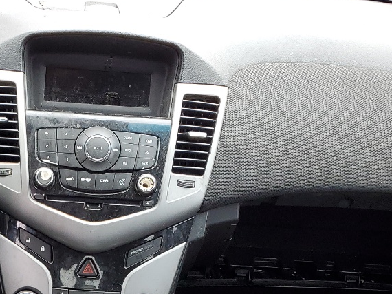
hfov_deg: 25.8
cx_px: 38
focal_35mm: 73
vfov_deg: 18.7
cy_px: 381
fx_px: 826
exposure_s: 1/141
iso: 50
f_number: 1.5
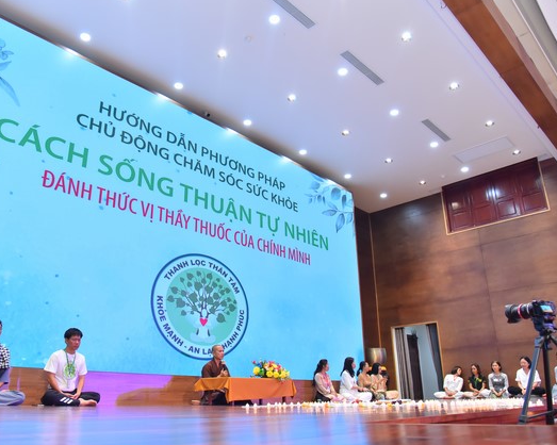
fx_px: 461
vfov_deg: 51.5
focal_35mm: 28
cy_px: 225
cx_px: 248
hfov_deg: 62.1
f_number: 4.5
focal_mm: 24
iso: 1600
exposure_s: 1/125
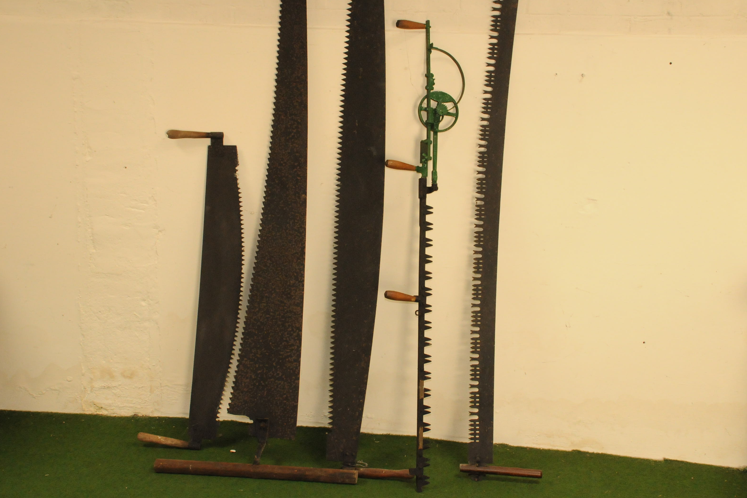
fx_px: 986
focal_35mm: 48
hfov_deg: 41.5
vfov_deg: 28.4
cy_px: 249
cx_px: 369
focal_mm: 31
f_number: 10
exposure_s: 1/60
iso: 2000
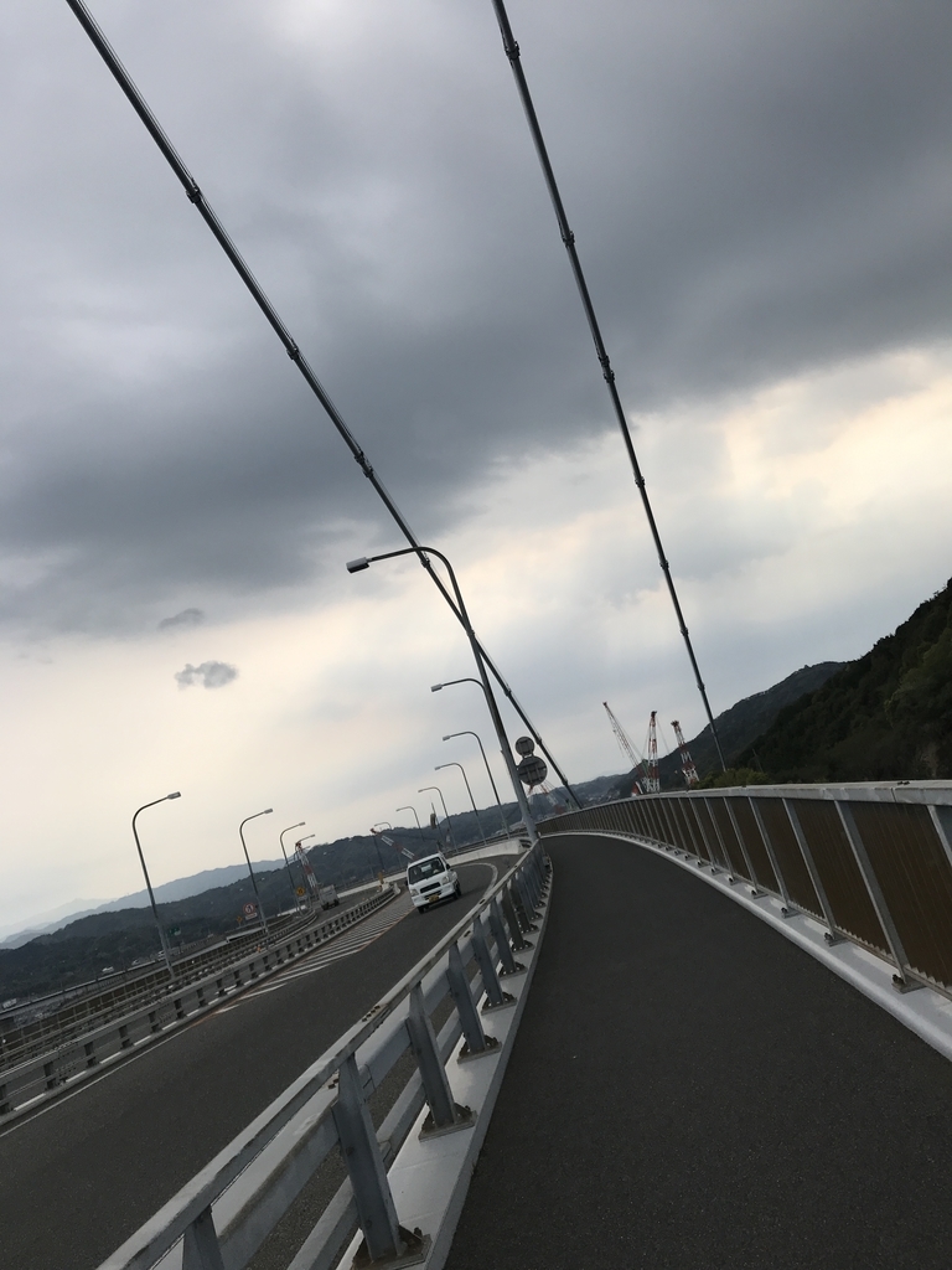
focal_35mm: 28
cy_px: 635
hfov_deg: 49.7
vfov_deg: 63.4
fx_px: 1027
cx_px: 476
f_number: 1.8
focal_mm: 3.99
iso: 20
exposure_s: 1/3195
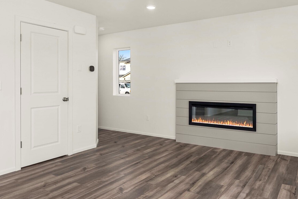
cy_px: 94
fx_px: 215
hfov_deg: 68.6
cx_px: 180
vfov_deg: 49.6
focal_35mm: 26
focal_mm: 17
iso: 100
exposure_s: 1/60
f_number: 7.1
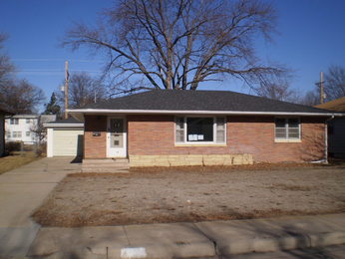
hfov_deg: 51.3
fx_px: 359
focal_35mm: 36
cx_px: 172
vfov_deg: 39.7
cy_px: 130
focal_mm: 6.3
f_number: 4.6
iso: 64
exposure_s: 1/2000
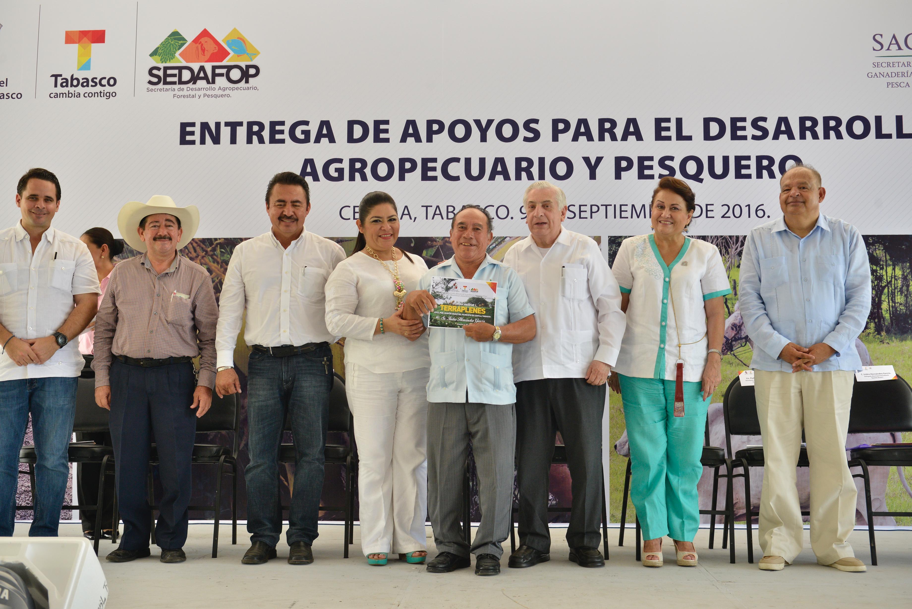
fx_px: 1140
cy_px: 304
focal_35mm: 45
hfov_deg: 43.6
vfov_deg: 29.9
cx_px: 456
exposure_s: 1/250
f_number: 5.6
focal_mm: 45
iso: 1000
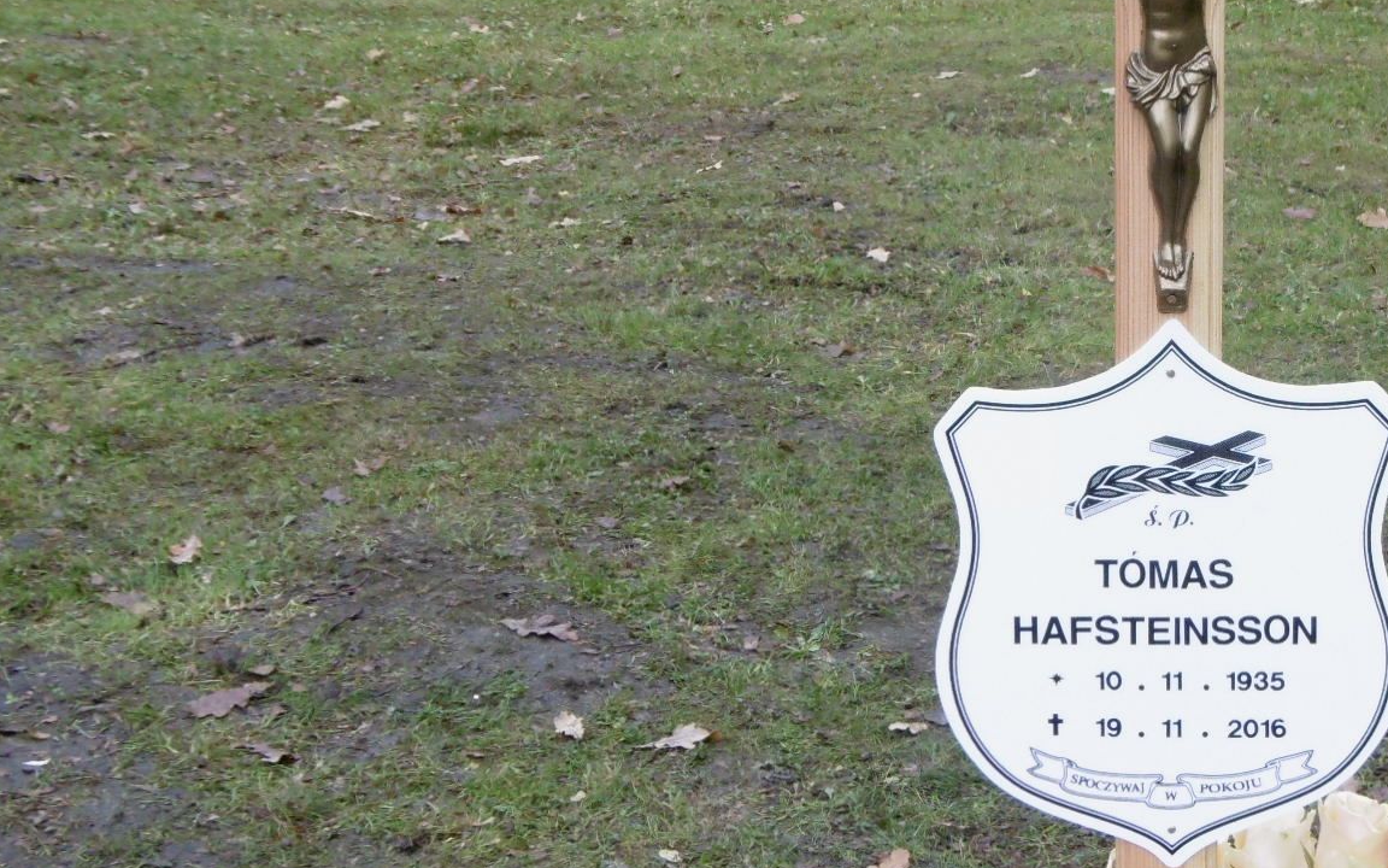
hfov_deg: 24.9
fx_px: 3064
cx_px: 1213
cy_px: 382
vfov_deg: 16.1
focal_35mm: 81
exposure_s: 1/60
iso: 200
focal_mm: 7.7
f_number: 3.8
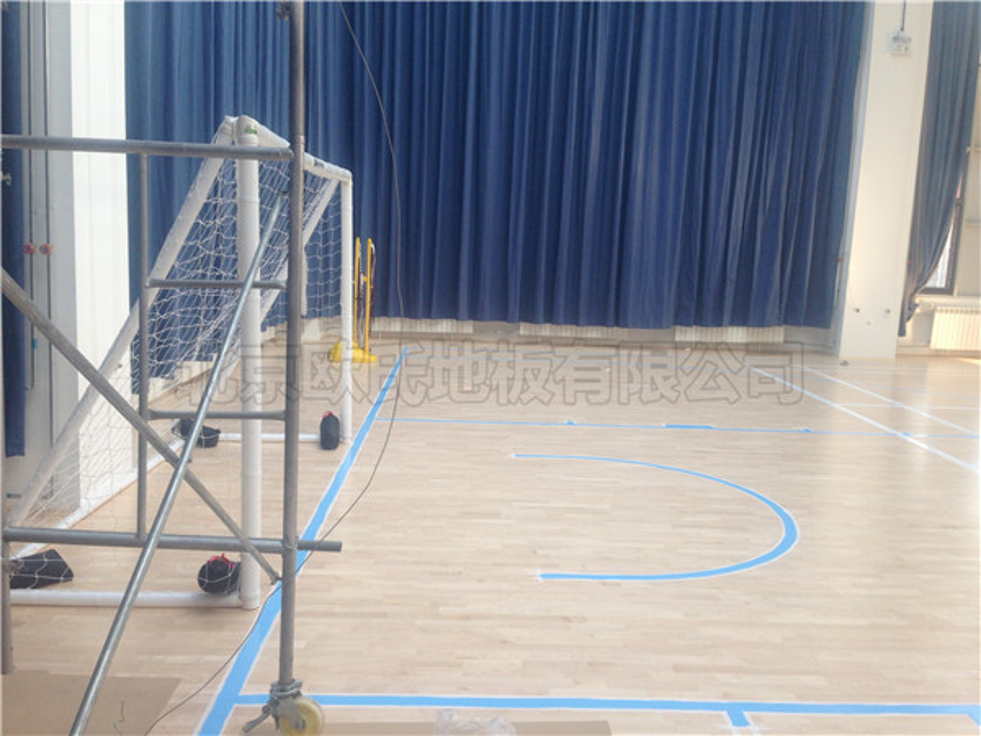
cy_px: 368
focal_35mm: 33
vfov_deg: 42.9
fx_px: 935
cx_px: 490
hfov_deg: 55.4
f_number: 2.4
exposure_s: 1/120
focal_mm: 4.12
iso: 64
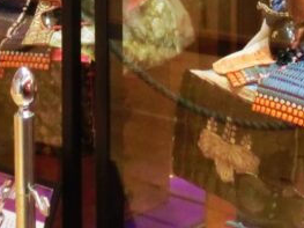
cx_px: 97
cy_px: -142
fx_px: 1027
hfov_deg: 16.8
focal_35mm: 117
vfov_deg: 11.9
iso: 800
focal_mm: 5.36
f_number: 3.5
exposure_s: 1/100
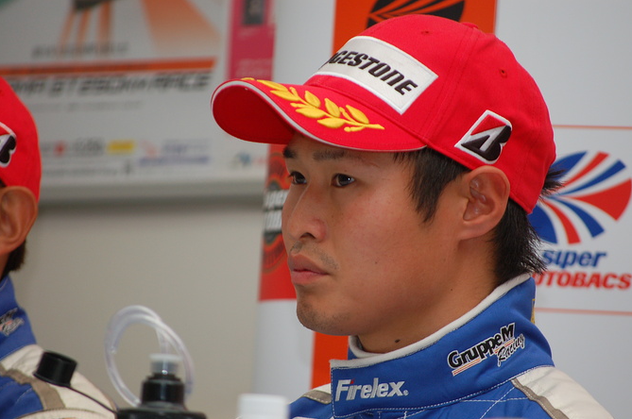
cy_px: 226
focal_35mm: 324
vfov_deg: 4.2
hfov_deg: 6.4
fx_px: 5680
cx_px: 320
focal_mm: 200
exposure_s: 1/60
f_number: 5.6
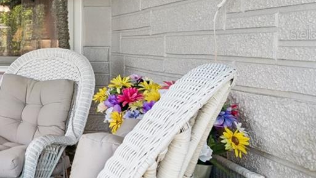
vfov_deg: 24.1
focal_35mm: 49
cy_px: 34
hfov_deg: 28.7
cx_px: -148
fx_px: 411
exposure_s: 1/15
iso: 100
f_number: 7.1
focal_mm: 10
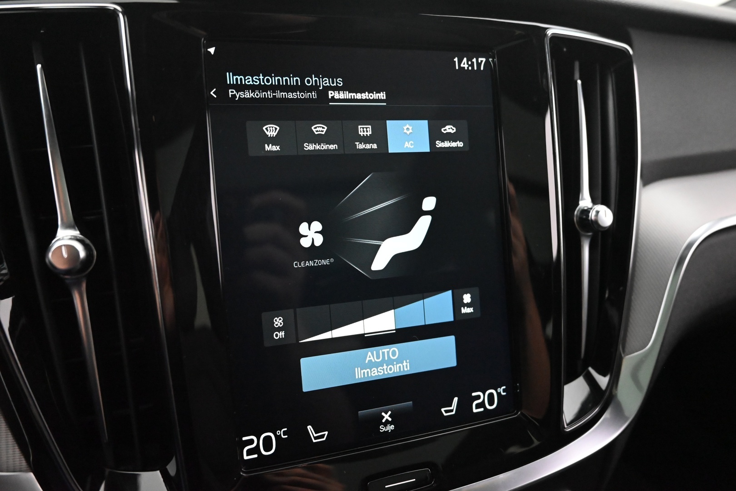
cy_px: 246
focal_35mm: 24
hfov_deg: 73.7
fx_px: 491
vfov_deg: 53.1
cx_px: 368
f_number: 4
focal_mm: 24
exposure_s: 1/60
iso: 9000
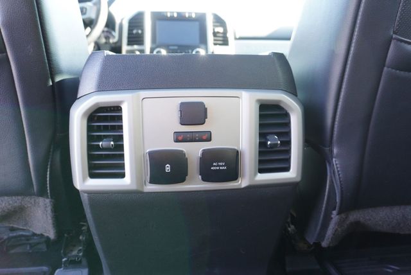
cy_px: 138
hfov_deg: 67.3
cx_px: 206
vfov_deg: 48.0
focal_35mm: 27
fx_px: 309
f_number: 4
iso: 640
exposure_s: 1/60
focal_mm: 18
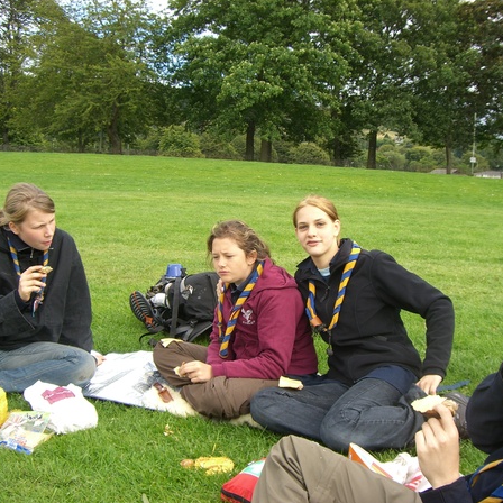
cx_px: 282
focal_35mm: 45
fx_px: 740
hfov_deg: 37.5
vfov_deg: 37.6
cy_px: 252
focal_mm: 6.2
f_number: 4.3
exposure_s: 1/160
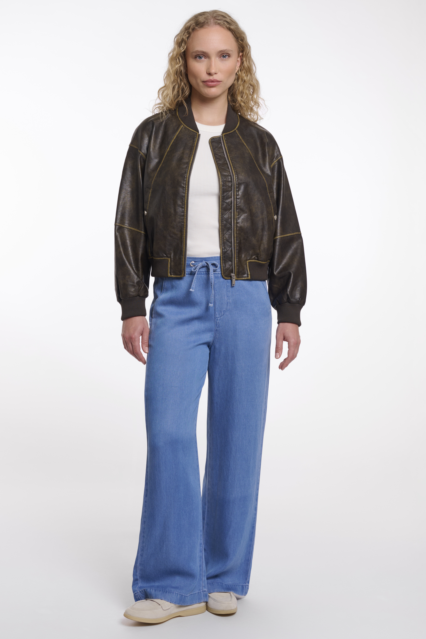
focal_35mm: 56
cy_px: 323
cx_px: 210
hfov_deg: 24.2
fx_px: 994
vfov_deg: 35.6
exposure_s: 1/160
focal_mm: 55
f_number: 8
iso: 125
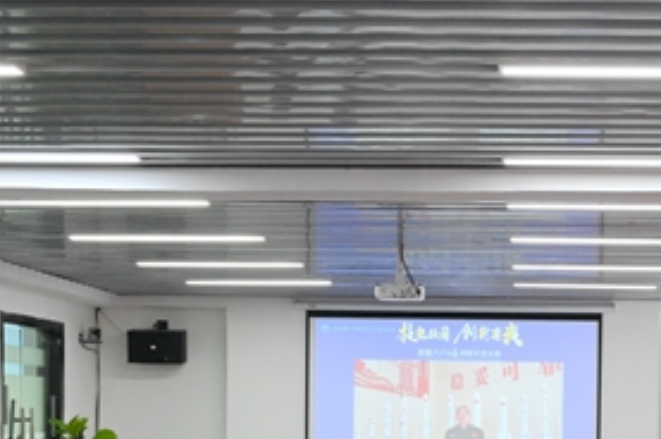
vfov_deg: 16.1
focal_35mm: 82
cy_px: 465
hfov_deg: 24.5
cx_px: 477
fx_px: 1509
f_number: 14
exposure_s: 1/40
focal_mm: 32.5
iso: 4500
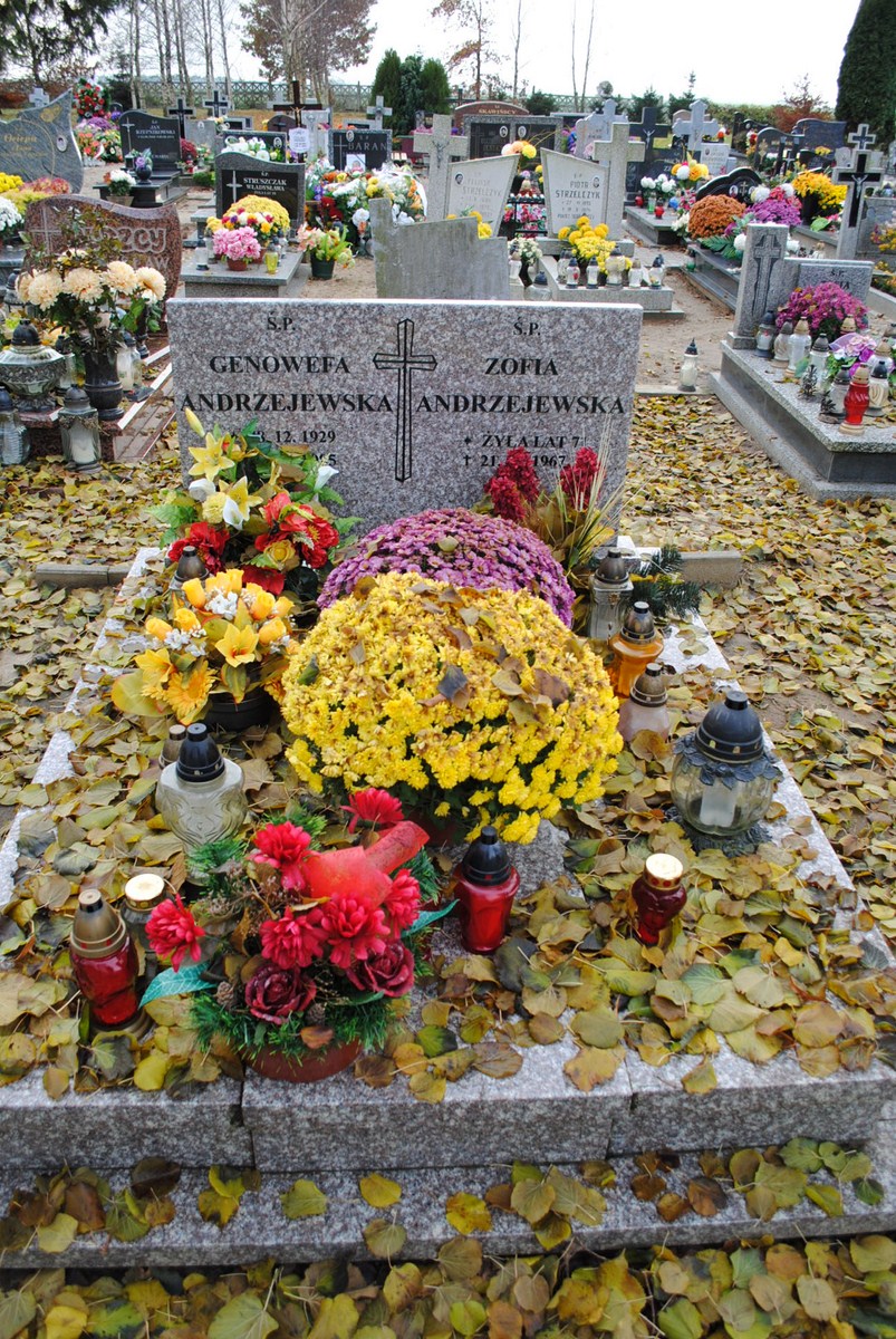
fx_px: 1005
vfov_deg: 67.3
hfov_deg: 48.0
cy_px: 670
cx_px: 448
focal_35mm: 27
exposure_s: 1/80
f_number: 5
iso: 200
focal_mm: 18
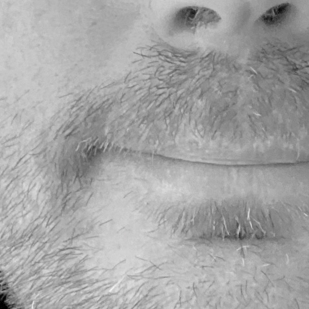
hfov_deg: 13.5
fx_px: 1303
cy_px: 81
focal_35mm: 129
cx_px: 197
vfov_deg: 13.5
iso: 400
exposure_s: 1/50
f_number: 2.2
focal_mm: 2.71
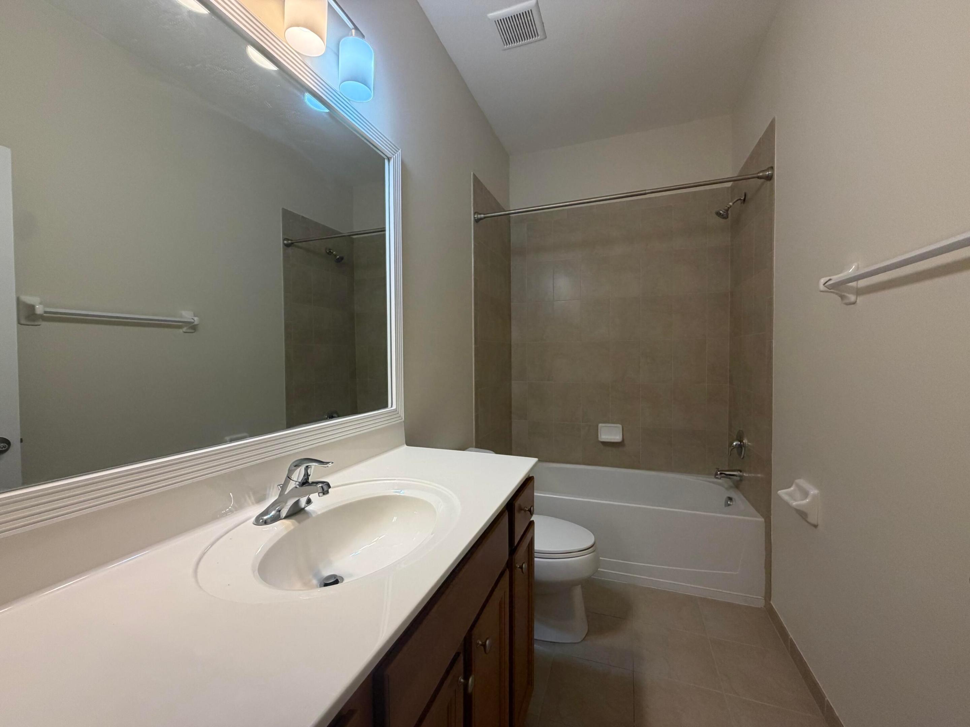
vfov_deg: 85.7
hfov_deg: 102.1
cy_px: 364
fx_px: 392
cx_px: 485
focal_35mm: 14
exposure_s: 1/120
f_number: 2.2
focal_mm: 2.22
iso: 250
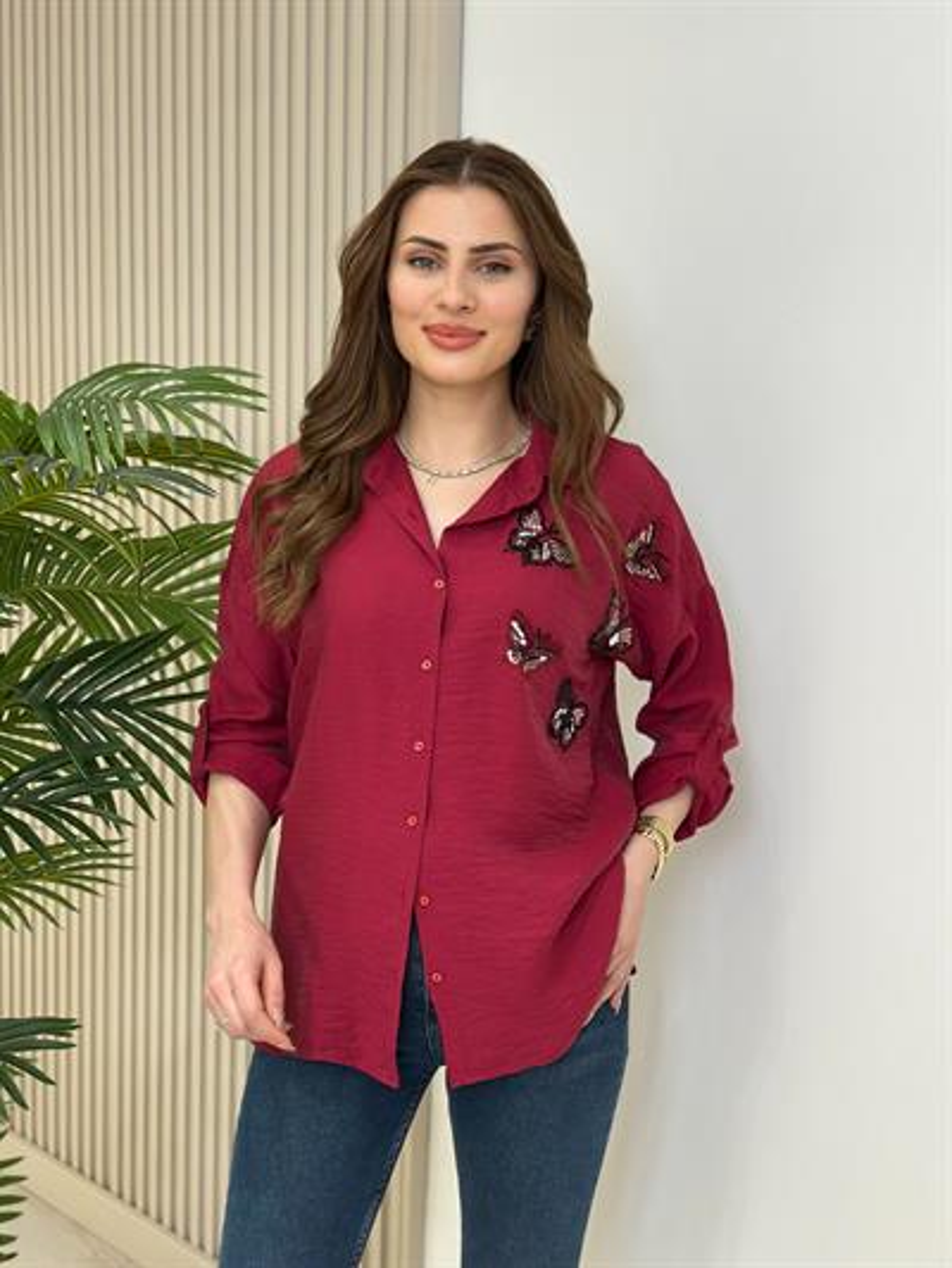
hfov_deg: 30.3
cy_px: 634
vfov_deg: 39.6
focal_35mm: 48
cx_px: 476
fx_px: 1759
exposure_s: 1/100
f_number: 1.78
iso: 64
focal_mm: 6.86
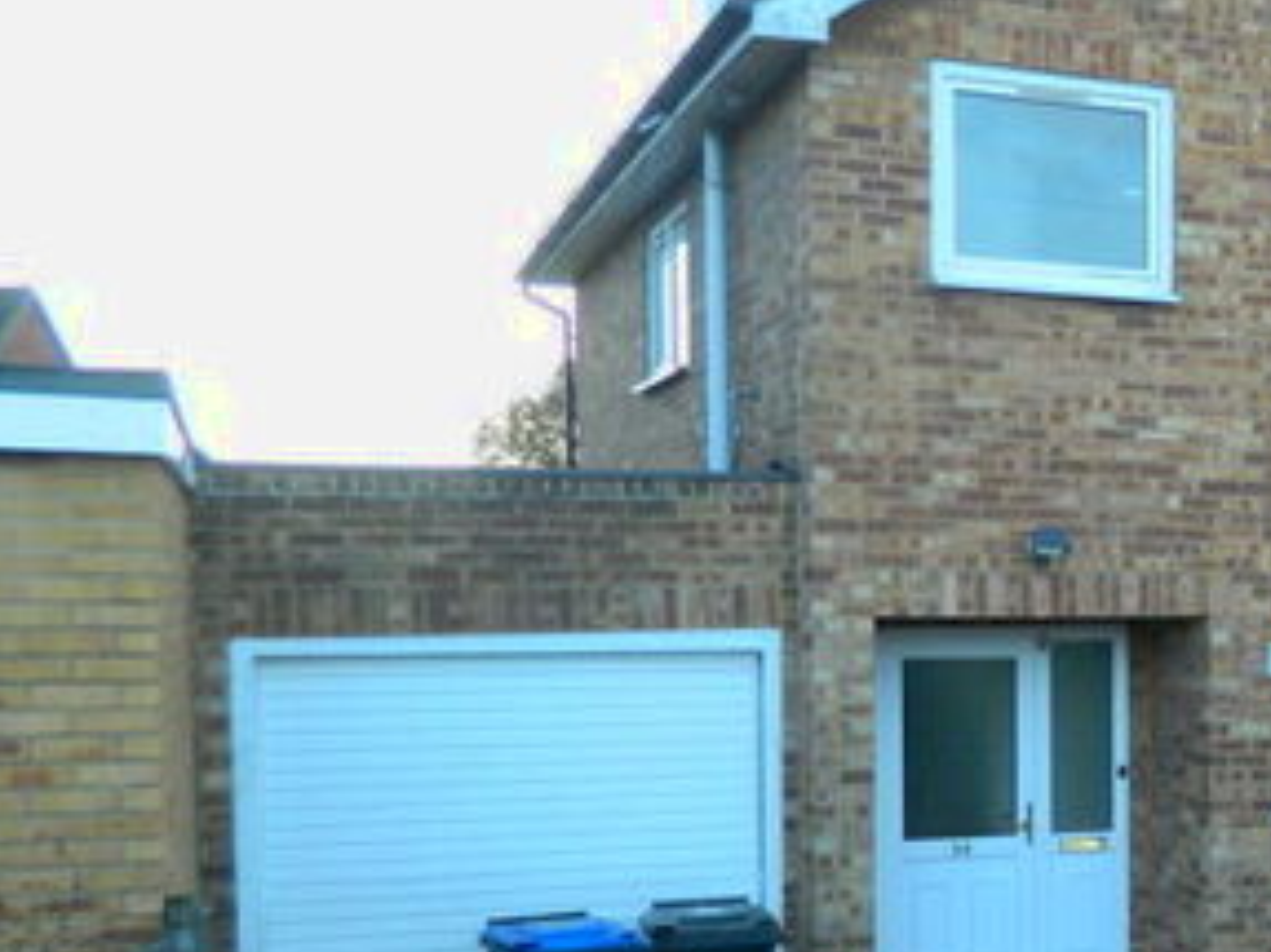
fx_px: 2239
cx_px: 1532
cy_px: 724
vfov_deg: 23.7
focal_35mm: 61
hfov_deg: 27.7
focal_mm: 4.5
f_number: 3.1
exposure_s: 1/100
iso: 110
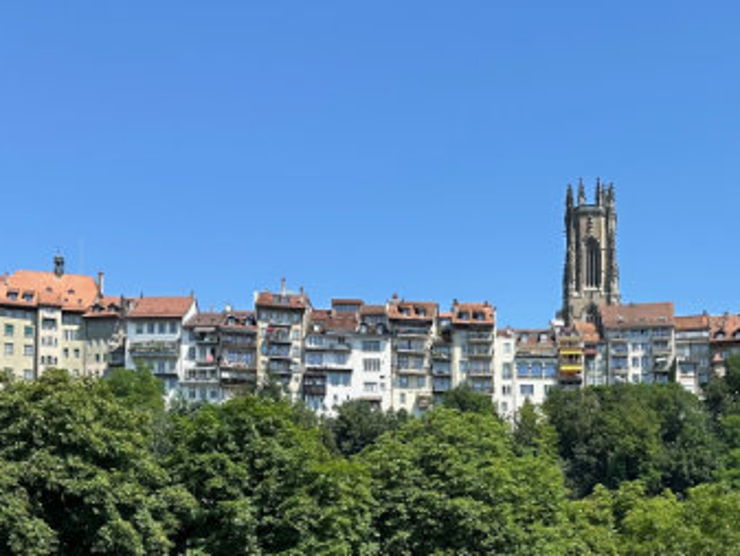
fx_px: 1219
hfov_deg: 33.0
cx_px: 567
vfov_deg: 24.7
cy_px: 536
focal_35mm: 57
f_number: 1.8
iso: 80
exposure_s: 1/2591
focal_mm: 6.9
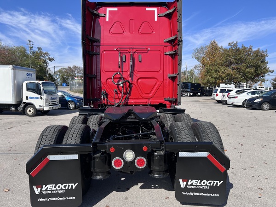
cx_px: 138
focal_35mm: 26
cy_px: 104
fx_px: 207
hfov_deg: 67.3
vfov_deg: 53.1
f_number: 1.5
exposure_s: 1/3165
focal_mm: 5.7
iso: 50
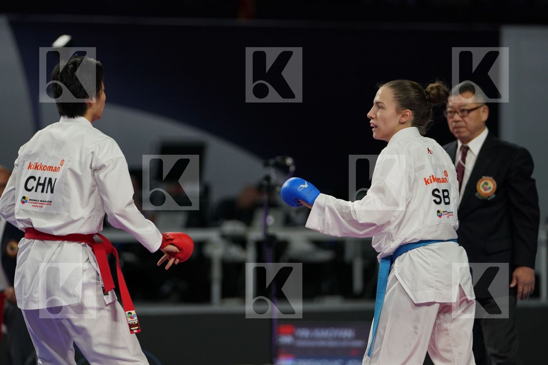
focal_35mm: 250
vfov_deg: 5.5
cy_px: 182
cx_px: 274
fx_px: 3805
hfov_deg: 8.2
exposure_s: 1/1000
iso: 1250
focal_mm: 167
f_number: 2.8
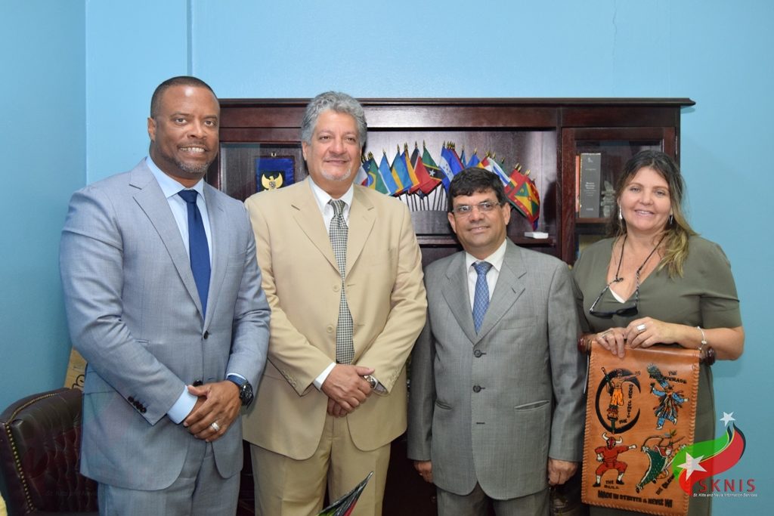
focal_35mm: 42
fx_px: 903
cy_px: 258
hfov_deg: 46.4
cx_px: 387
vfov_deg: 31.9
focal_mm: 28
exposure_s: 1/50
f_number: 5.6
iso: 1600
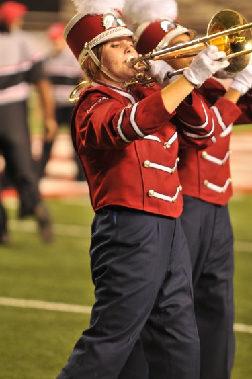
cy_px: 190
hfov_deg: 4.3
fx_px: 3355
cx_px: 123
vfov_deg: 6.5
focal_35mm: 319
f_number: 2.8
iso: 360
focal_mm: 200
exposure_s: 1/60
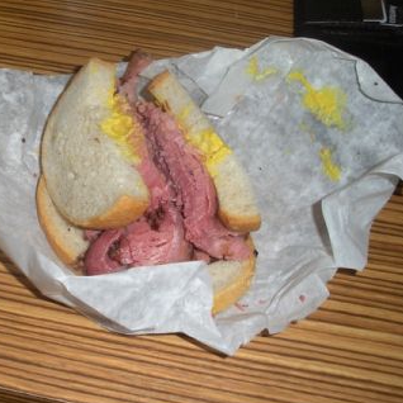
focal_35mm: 60
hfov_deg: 28.0
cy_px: 136
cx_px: 82
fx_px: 790
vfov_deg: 28.4
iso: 64
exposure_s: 1/60
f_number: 3.5
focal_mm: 6.3
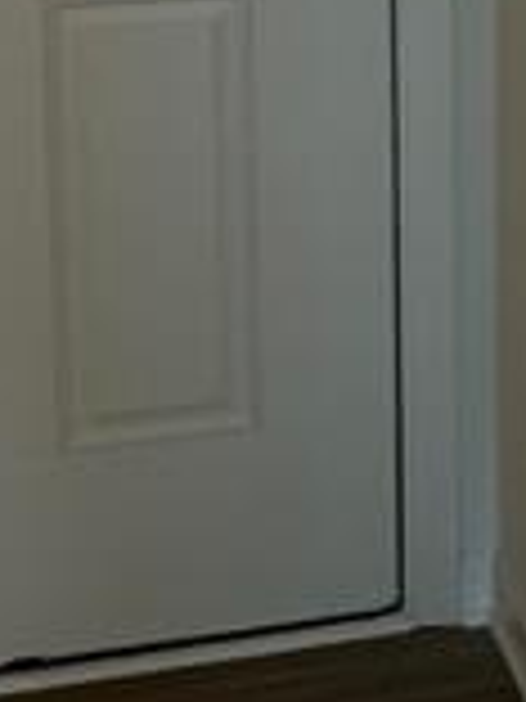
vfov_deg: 14.9
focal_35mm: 128
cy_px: -135
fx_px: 2593
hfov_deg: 10.8
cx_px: 949
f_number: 1.5
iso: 100
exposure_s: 1/60
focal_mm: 5.7
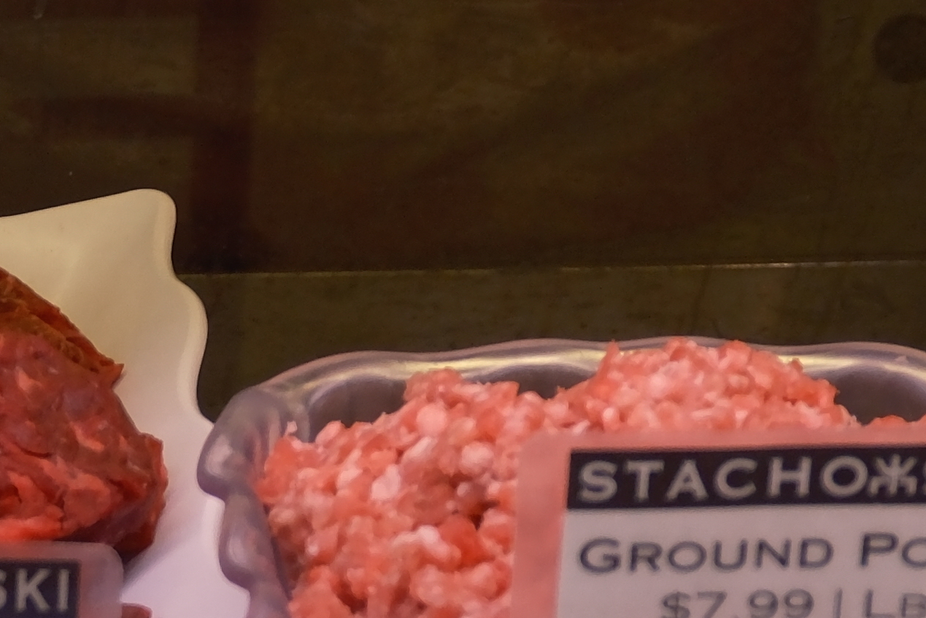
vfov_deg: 6.4
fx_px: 5324
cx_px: -619
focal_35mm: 207
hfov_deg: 9.6
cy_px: 1418
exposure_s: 1/100
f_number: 4.2
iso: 400
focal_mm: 22.8
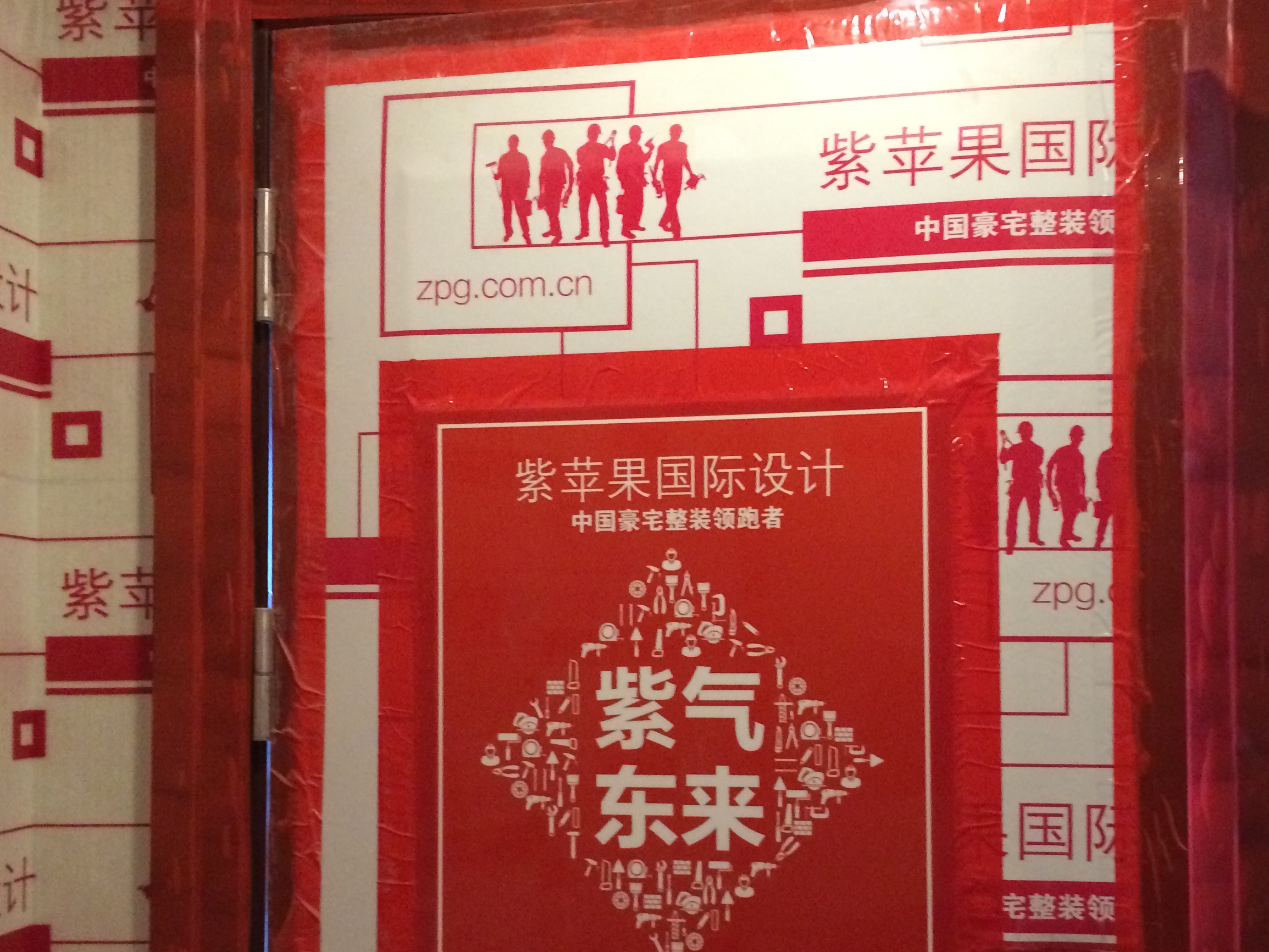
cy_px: 611
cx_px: 814
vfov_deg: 34.9
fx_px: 1503
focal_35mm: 41
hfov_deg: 45.3
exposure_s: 1/20
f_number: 2.2
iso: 320
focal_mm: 4.15
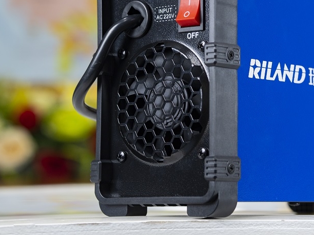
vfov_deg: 11.2
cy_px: 74
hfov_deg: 14.9
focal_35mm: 132
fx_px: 1197
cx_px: 226
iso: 250
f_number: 2.8
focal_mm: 56
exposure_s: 1/60
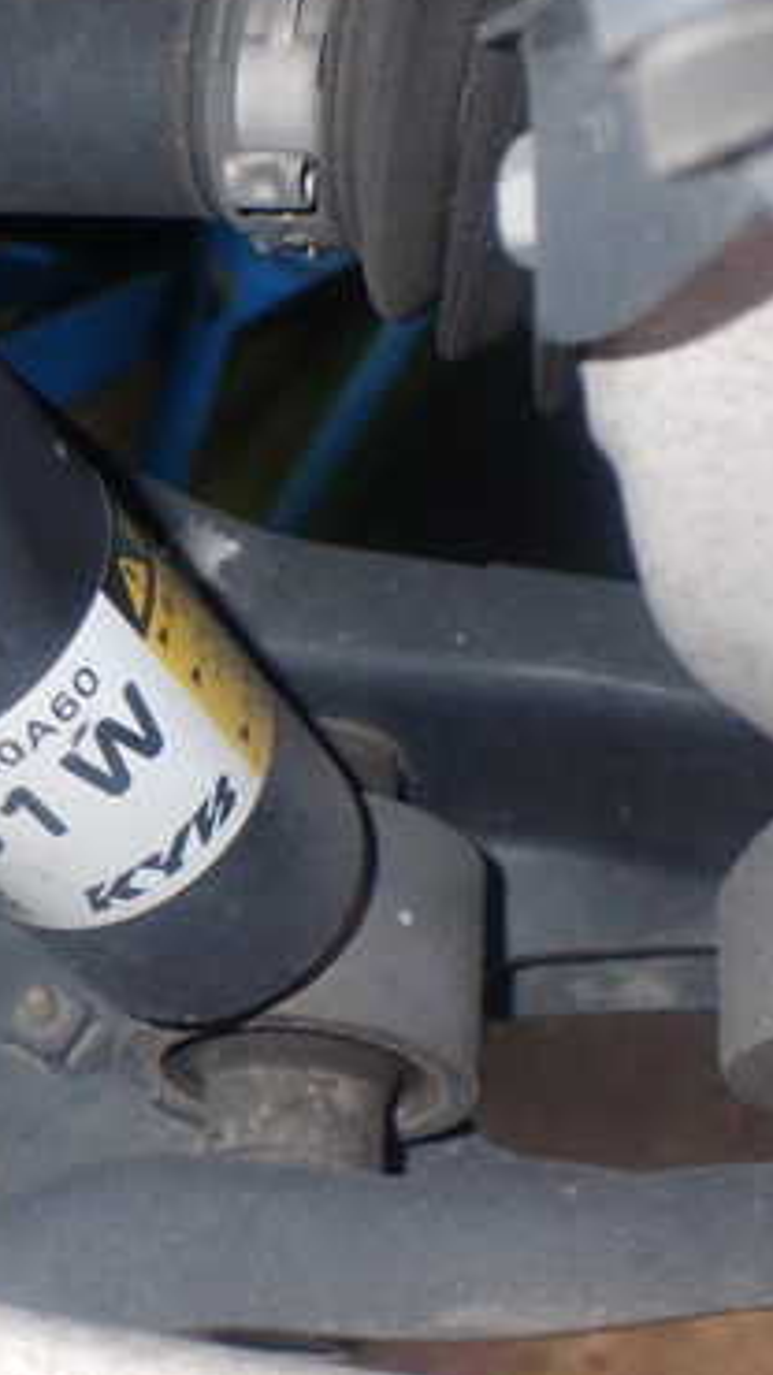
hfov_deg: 20.9
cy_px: 721
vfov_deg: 39.2
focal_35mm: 53
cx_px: -182
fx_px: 1932
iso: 800
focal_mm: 5.4
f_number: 6.3
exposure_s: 1/30
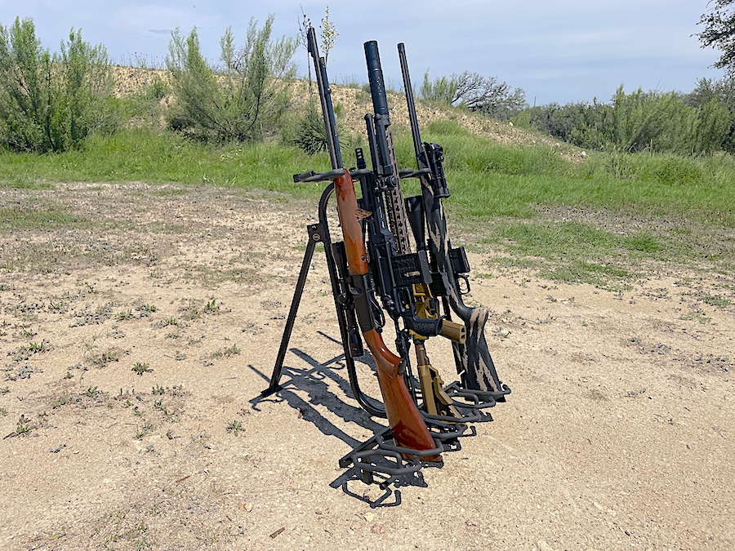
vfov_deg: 53.1
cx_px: 368
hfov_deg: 67.3
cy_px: 276
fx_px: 552
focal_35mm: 26
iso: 32
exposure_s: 1/6135
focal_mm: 4.2
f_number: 1.6
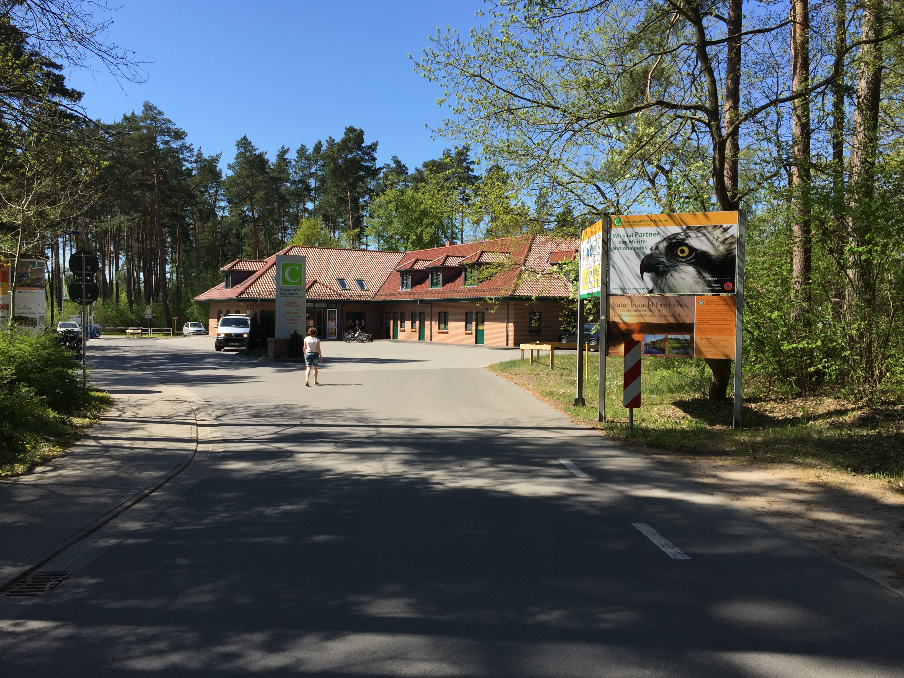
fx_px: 757
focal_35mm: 29
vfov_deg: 48.2
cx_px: 452
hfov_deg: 61.7
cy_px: 339
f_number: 2.2
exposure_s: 1/1319
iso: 32
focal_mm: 4.15
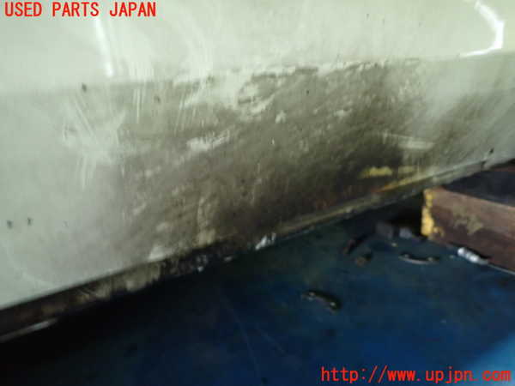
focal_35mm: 25
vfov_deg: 54.9
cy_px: 193
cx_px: 258
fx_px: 372
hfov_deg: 69.4
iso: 800
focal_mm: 4.5
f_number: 2
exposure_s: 1/20
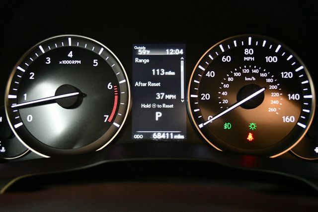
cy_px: 106
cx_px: 159
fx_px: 344
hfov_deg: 49.6
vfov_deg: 34.2
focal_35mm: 39
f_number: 4.2
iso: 4500
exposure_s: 1/60
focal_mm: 26
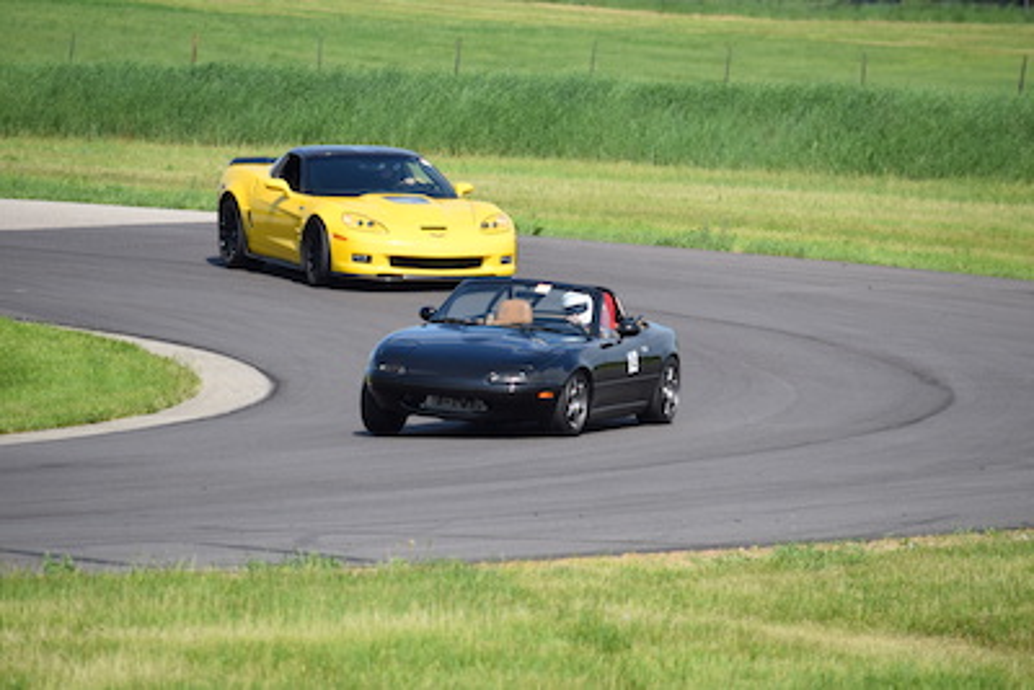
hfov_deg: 5.3
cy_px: 345
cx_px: 517
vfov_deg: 3.5
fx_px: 11205
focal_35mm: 390
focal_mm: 260
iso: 400
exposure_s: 1/1600
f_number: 6.3
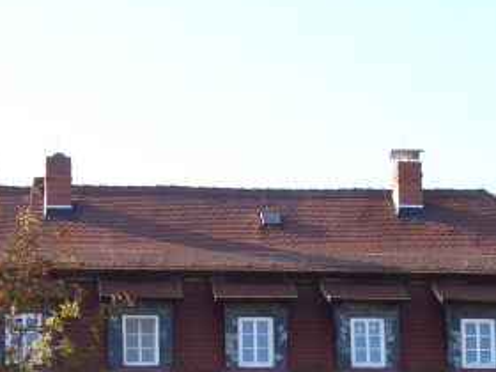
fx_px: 2006
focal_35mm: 140
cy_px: 510
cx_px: 241
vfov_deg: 10.3
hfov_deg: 14.1
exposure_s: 1/200
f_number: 3.1
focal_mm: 8.2
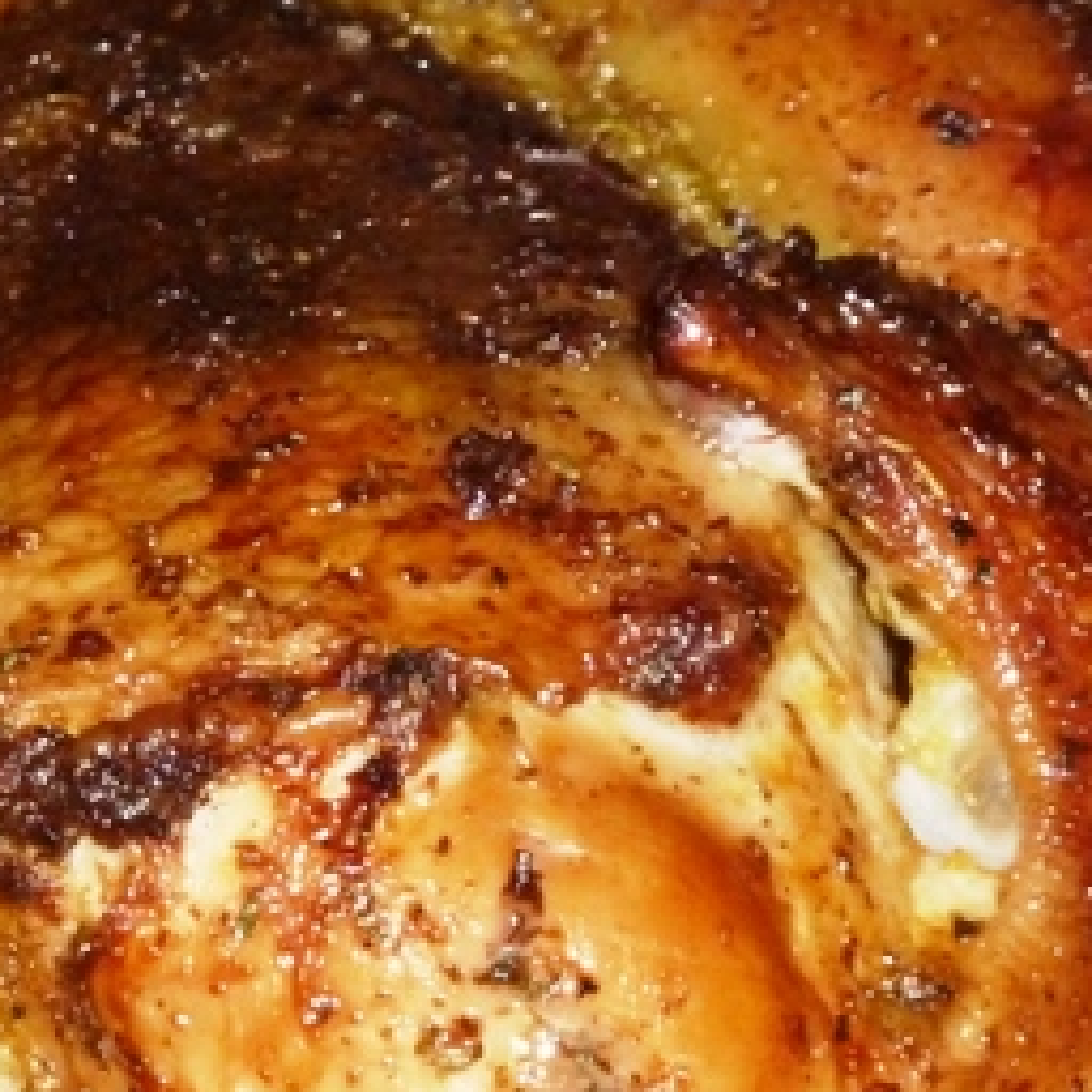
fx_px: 10921
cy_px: 478
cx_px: 47
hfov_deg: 5.7
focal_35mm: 306
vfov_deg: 5.7
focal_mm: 18.2
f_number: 4.4
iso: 400
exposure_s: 1/40
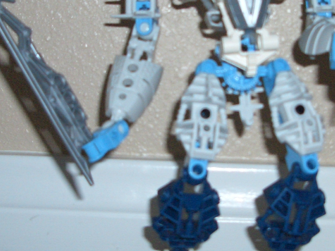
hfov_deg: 24.3
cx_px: 231
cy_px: 100
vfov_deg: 18.4
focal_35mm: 80
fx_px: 774
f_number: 2.6
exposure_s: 1/60
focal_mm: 5.8
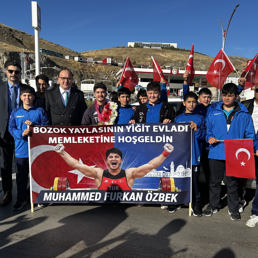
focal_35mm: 31
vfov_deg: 52.5
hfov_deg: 52.5
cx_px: 135
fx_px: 261
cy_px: 128
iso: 50
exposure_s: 1/3968
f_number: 1.5
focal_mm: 5.7
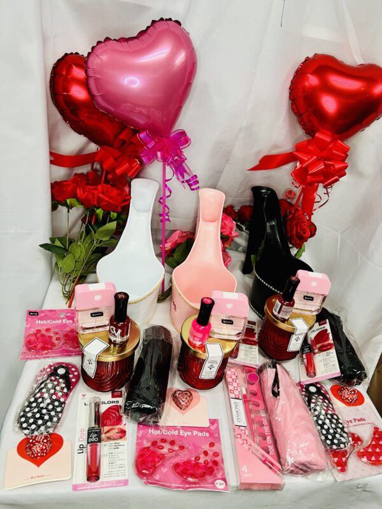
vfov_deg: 67.3
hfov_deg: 53.1
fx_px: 383
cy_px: 254
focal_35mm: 26
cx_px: 191
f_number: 1.5
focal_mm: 5.7
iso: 100
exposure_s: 1/60
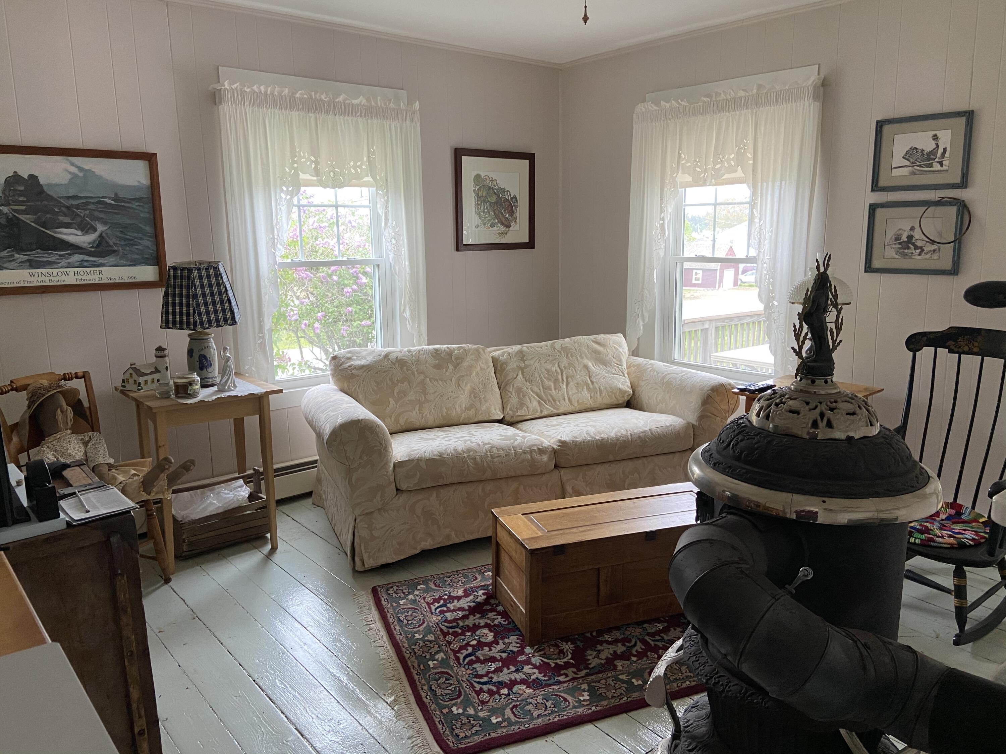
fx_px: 756
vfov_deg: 53.1
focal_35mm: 26
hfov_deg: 67.3
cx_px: 503
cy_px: 377
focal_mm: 4.25
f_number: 1.8
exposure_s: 1/84
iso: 125
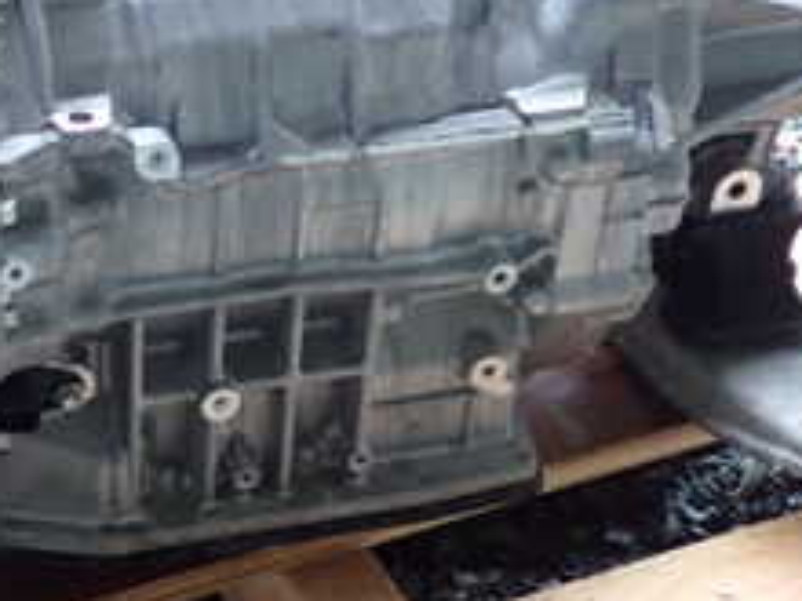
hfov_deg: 23.0
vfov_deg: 18.0
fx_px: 1900
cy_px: 321
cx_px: 26
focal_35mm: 82
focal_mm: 5.4
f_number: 2.3
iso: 800
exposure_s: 1/30
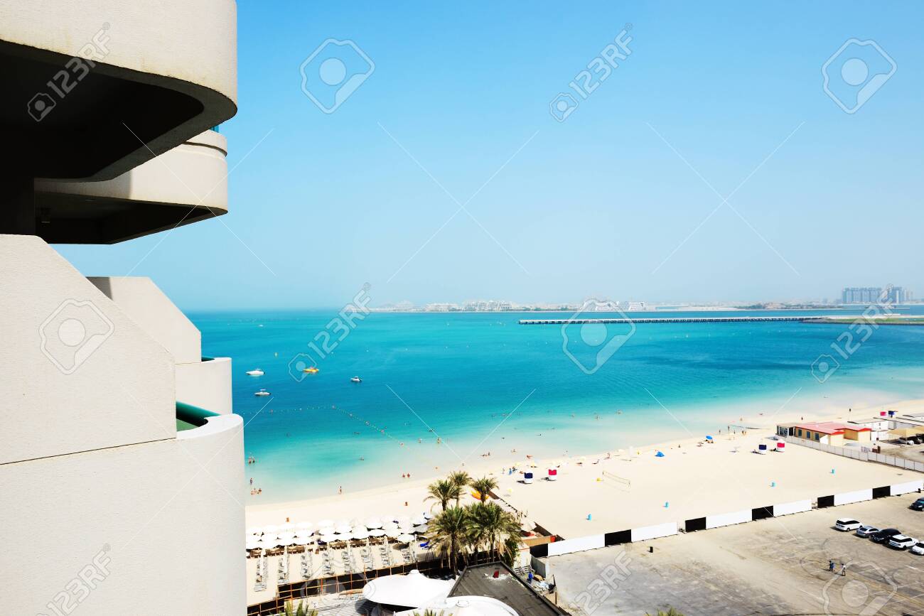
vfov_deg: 53.1
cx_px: 462
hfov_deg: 73.7
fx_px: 616
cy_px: 308
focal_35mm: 24
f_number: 8
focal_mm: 24
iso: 100
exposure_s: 1/400
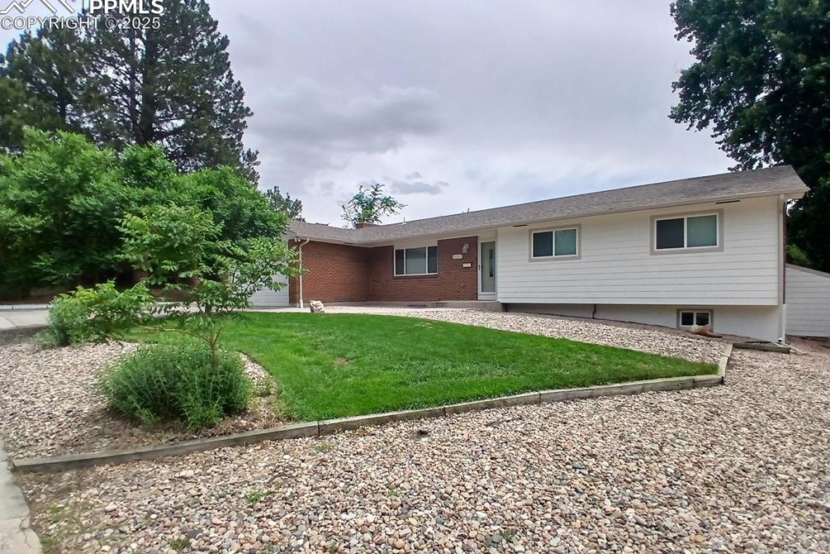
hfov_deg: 90.0
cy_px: 301
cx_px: 421
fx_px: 415
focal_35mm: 18
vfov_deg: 67.3
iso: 50
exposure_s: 1/1761
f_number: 2.2
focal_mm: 1.4
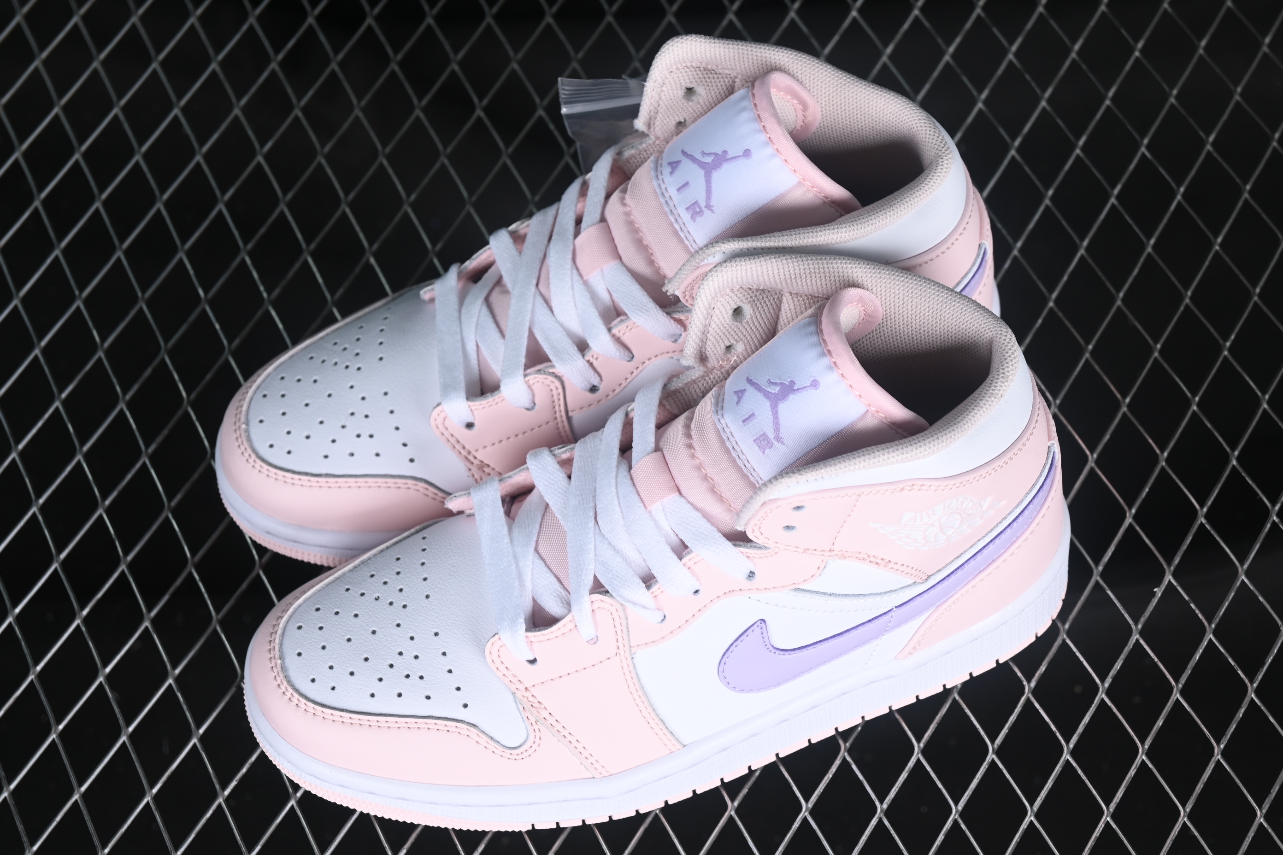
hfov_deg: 27.0
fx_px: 2673
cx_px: 642
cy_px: 428
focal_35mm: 75
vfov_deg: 18.2
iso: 160
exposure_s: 1/80
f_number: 7.1
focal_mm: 50
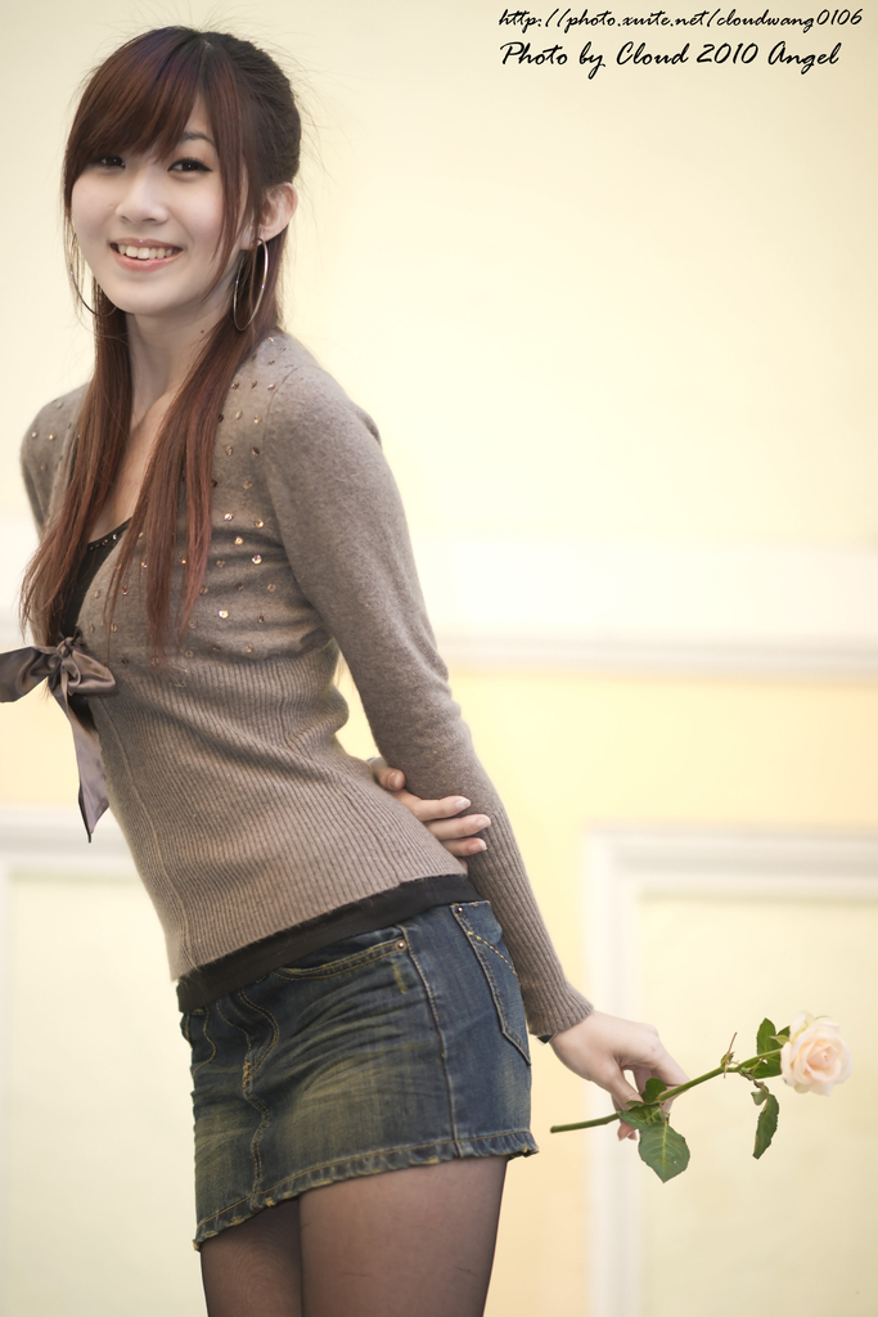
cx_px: 439
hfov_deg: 10.2
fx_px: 4937
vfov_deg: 15.2
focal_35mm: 135
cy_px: 658
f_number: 1.8
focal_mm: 135
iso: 100
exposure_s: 1/200
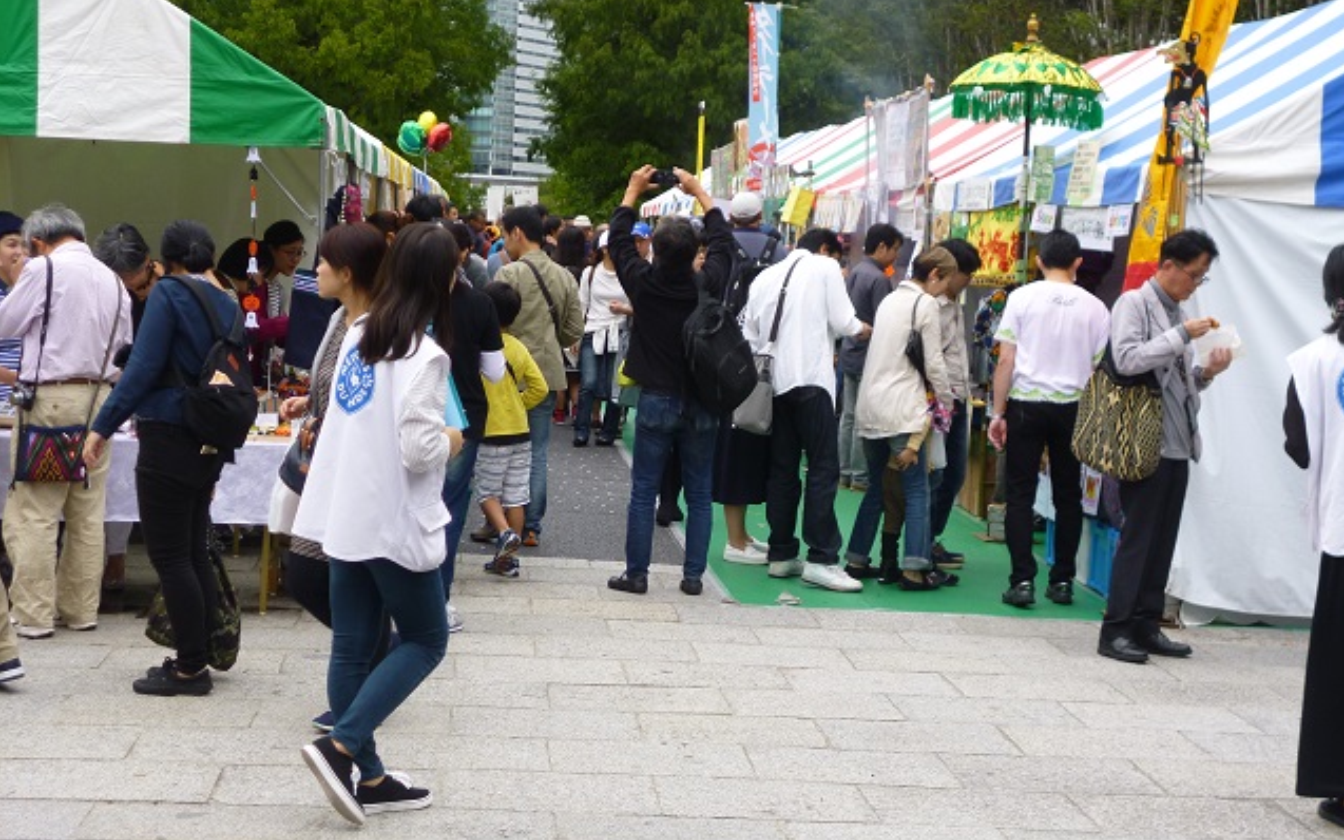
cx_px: 673
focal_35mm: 65
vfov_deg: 20.0
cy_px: 388
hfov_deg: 31.5
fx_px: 2381
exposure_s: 1/160
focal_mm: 10.9
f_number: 4.1
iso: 100
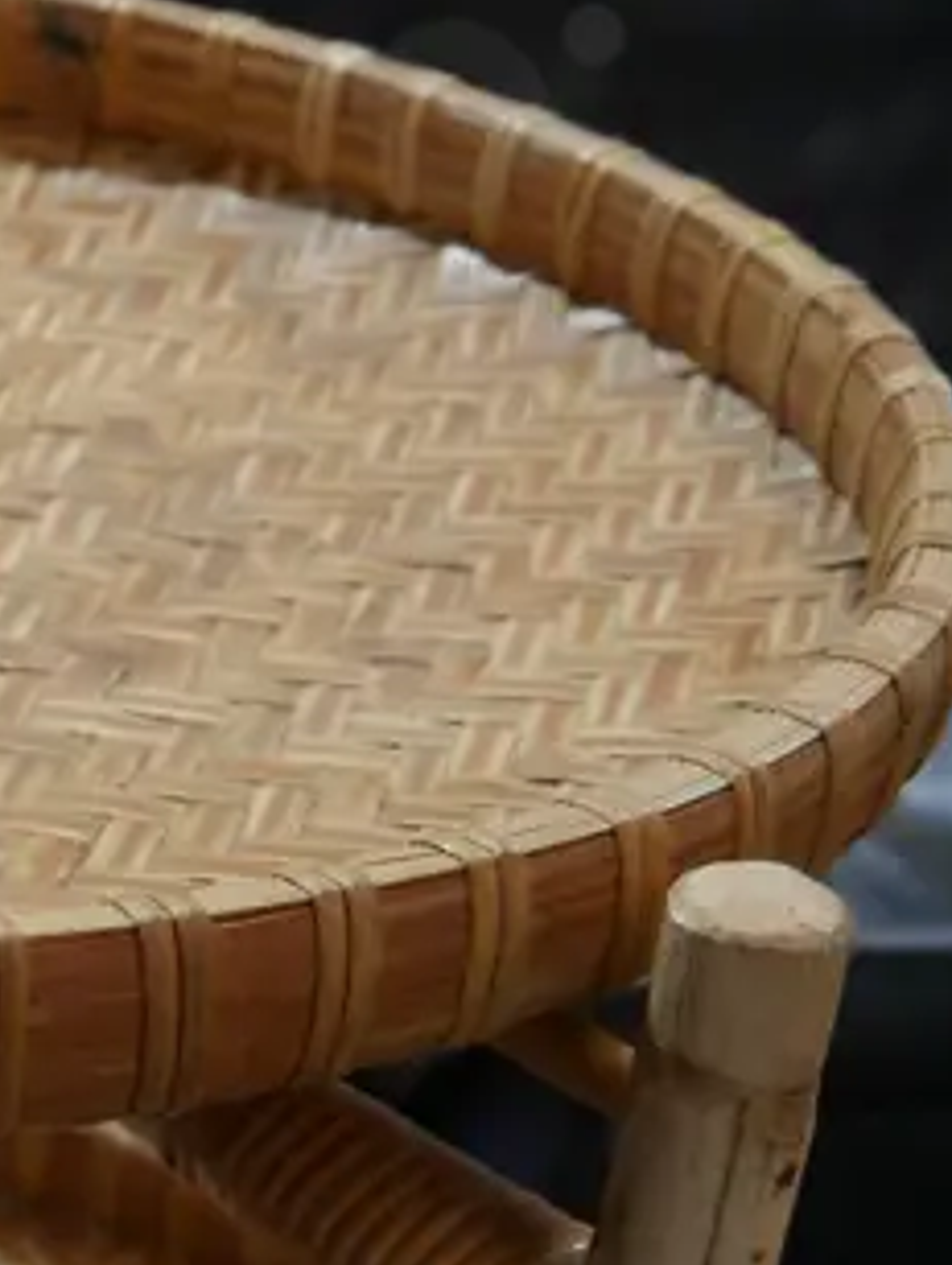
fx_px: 3659
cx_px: -468
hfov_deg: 13.9
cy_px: 1335
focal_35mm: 100
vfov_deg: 19.0
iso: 320
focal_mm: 15
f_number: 3.6
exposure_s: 1/60
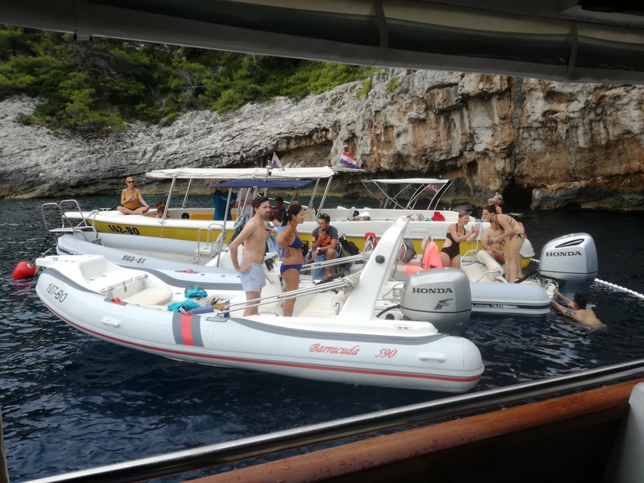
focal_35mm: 27
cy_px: 242
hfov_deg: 65.3
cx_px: 322
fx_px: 502
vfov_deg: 51.4
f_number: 2
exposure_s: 1/664
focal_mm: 3.79
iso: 50
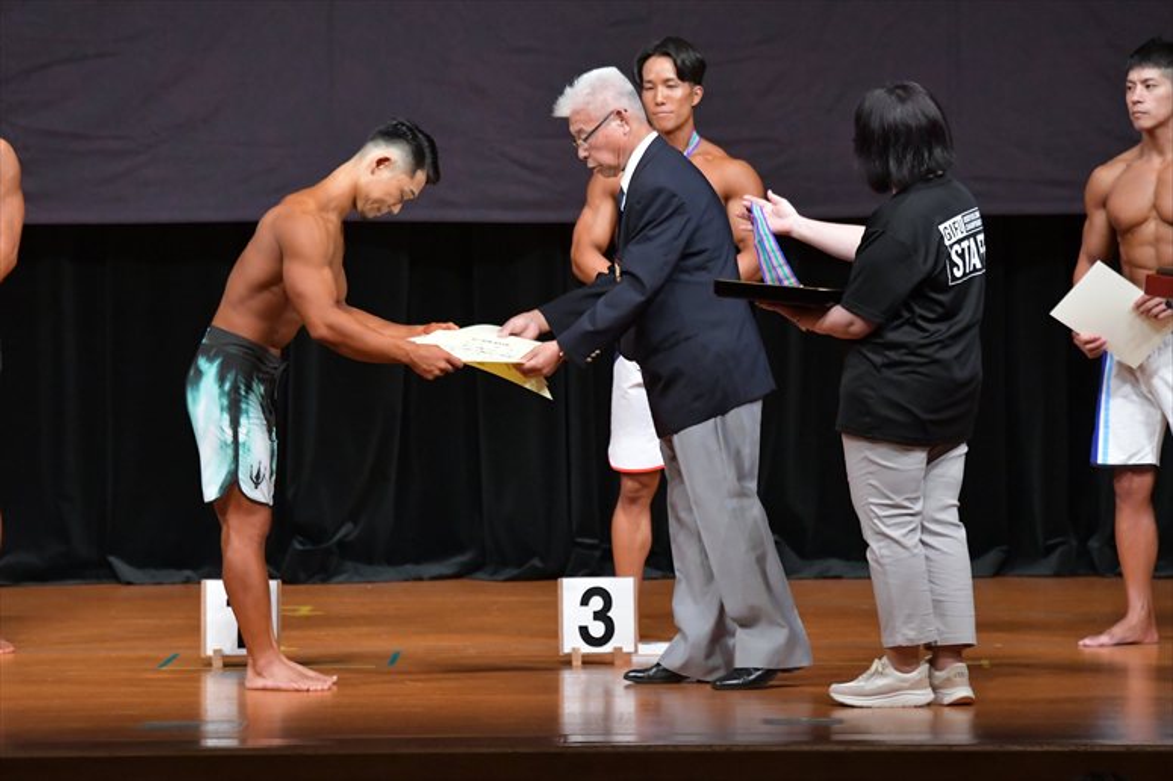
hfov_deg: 7.6
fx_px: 8793
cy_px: 390
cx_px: 586
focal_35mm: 270
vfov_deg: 5.1
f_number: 5.6
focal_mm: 180
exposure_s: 1/400
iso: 5000
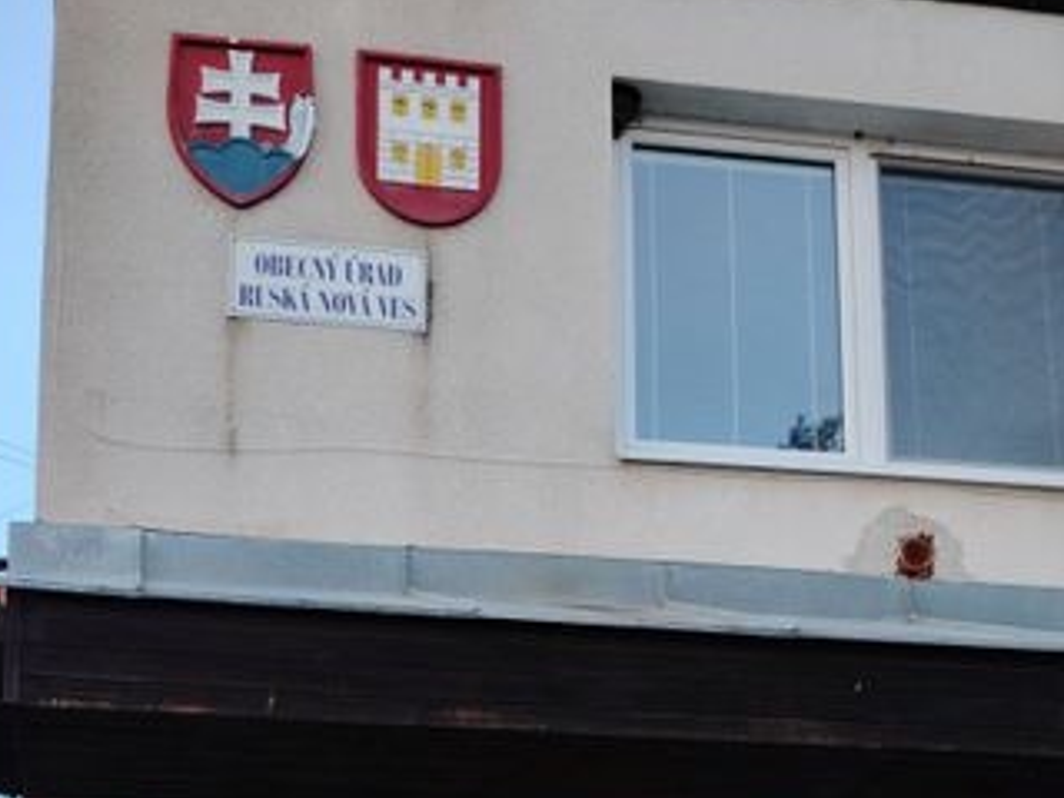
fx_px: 1752
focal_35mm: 57
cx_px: 362
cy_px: 928
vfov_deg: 23.7
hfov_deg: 33.5
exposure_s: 1/50
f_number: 1.75
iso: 166
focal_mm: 5.25
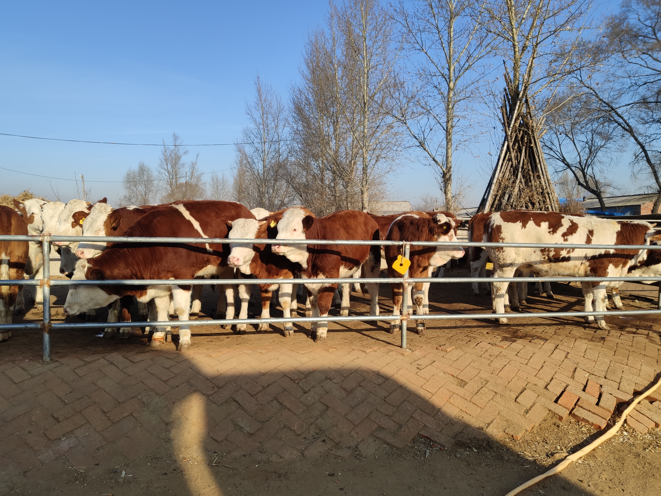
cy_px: 250
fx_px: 516
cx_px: 329
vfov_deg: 51.4
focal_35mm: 27
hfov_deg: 65.3
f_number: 1.75
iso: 112
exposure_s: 1/1524
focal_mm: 4.75
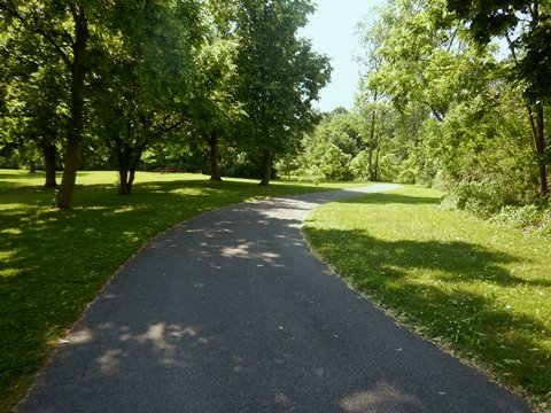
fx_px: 382
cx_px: 276
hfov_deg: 71.6
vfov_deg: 56.8
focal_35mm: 24
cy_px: 206
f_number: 2.8
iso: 125
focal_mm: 4.3
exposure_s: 1/500
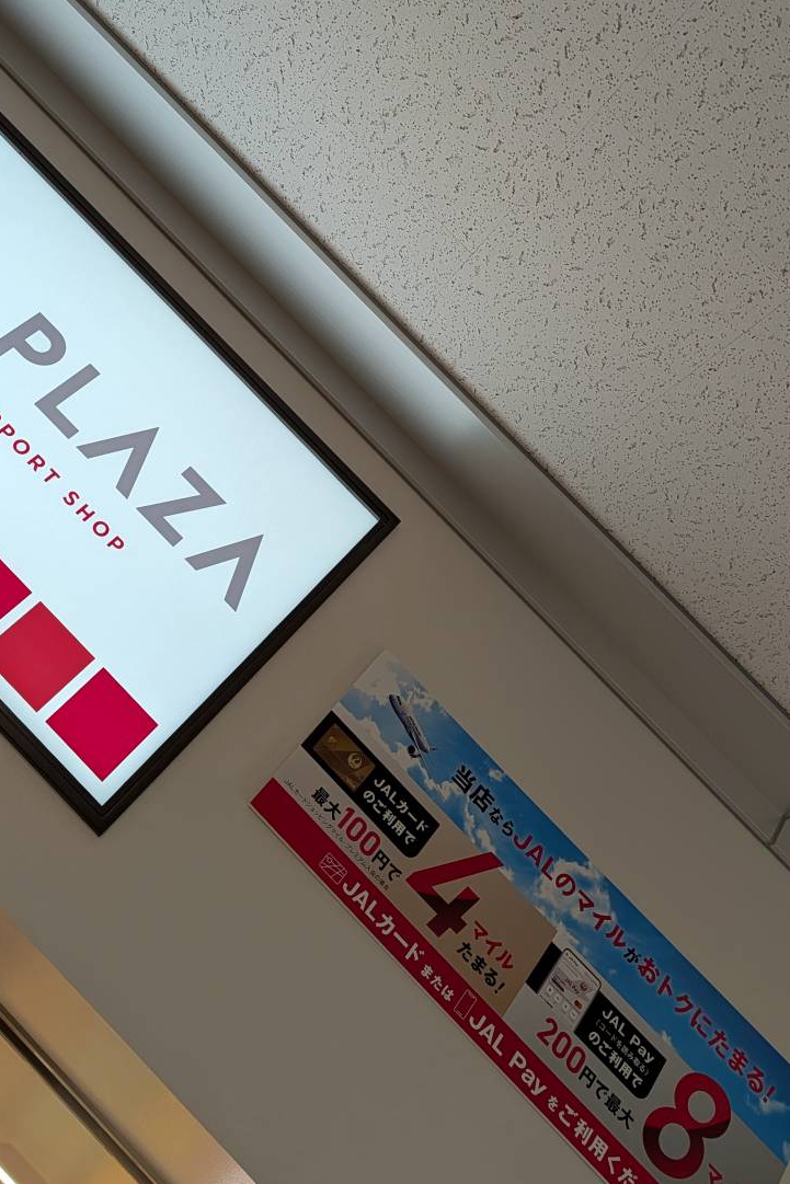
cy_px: 418
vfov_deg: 51.1
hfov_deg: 35.7
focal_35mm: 37
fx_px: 1217
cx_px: 290
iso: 21
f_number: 1.68
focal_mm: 6.9
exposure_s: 1/150
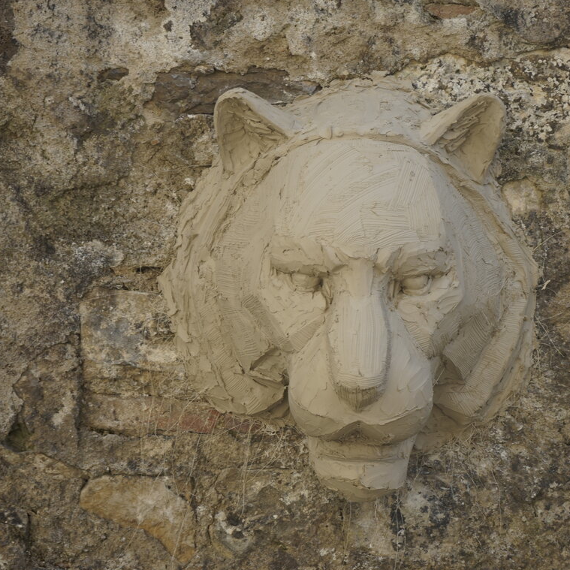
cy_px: 284
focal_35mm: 94
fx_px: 1751
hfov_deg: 18.5
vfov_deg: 18.5
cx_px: 338
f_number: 6.3
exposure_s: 1/160
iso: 100
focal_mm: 70
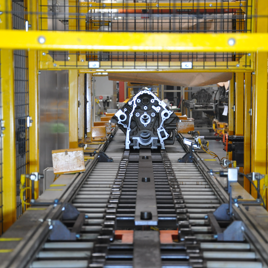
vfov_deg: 14.7
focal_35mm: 119
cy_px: 134
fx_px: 1042
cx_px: 145
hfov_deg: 14.6
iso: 900
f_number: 5.3
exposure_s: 1/30
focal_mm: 62
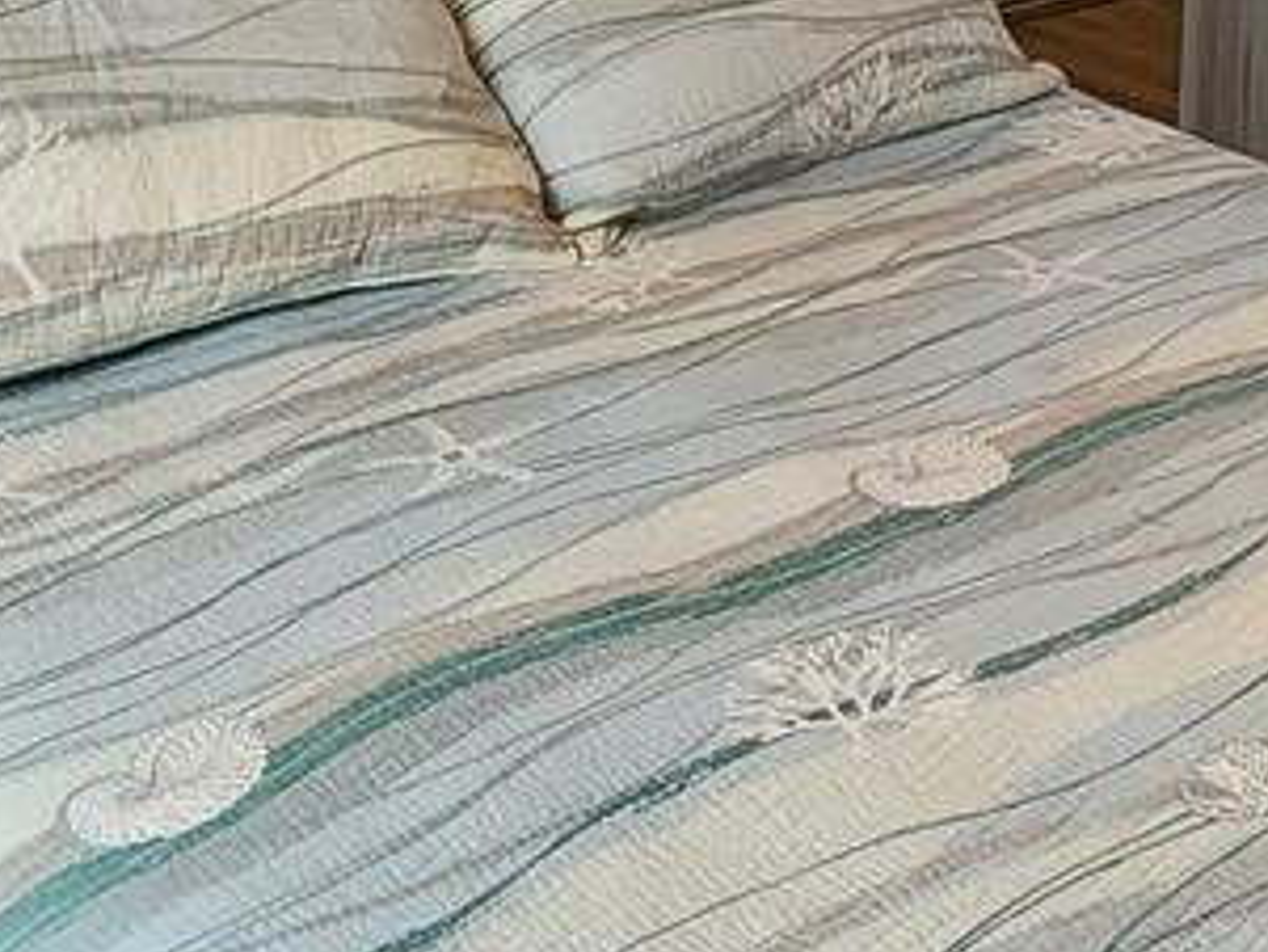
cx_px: 1045
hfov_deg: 27.5
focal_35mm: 69
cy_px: -181
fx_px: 2529
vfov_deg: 20.0
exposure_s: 1/40
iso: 320
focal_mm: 2.2
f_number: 2.2
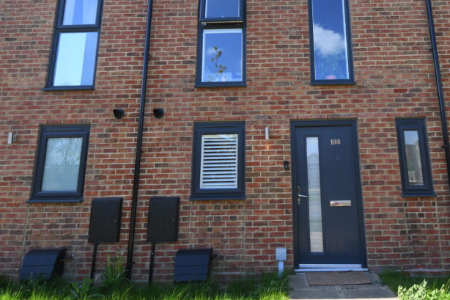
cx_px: 274
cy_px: 89
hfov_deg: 70.6
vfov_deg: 49.9
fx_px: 312
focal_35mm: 25
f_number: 5.6
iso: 100
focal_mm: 10
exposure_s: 1/125
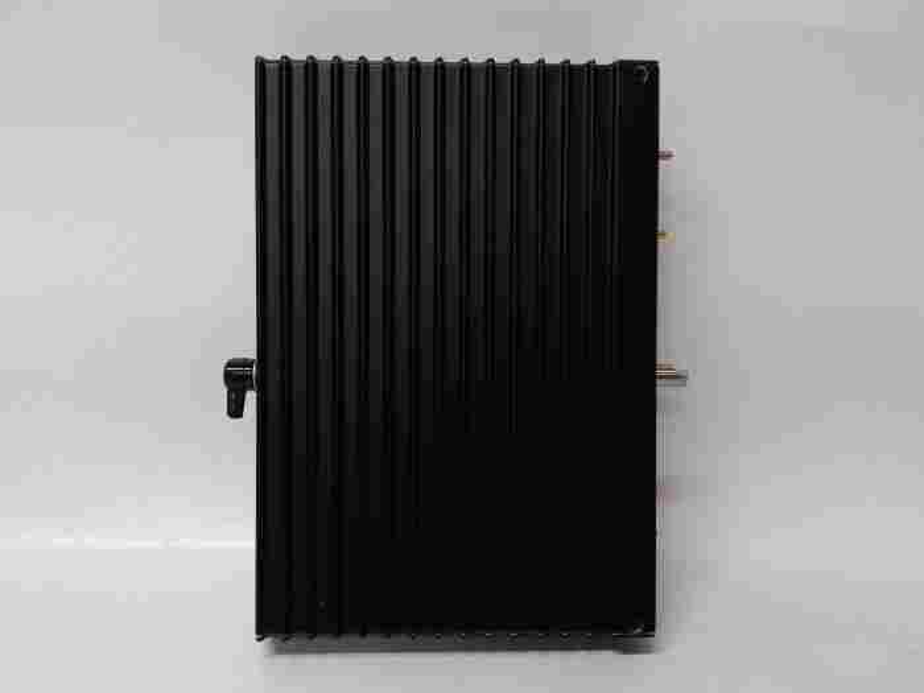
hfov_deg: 65.3
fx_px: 721
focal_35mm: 27
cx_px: 462
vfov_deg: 51.4
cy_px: 346
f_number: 2
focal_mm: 3.79
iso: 238
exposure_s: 1/33
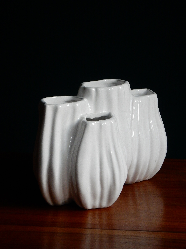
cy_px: 126
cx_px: 93
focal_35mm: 85
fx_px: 609
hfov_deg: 17.4
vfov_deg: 23.0
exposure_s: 1/50
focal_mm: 14.9
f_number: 5
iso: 500
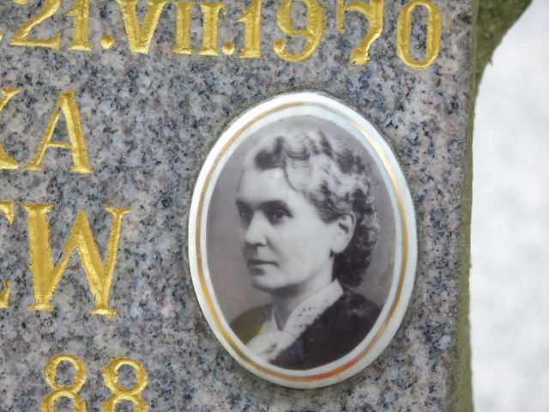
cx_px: 274
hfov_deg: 5.5
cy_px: 206
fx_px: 5757
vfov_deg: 4.1
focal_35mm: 363
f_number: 5.2
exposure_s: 1/125
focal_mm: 65
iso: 400
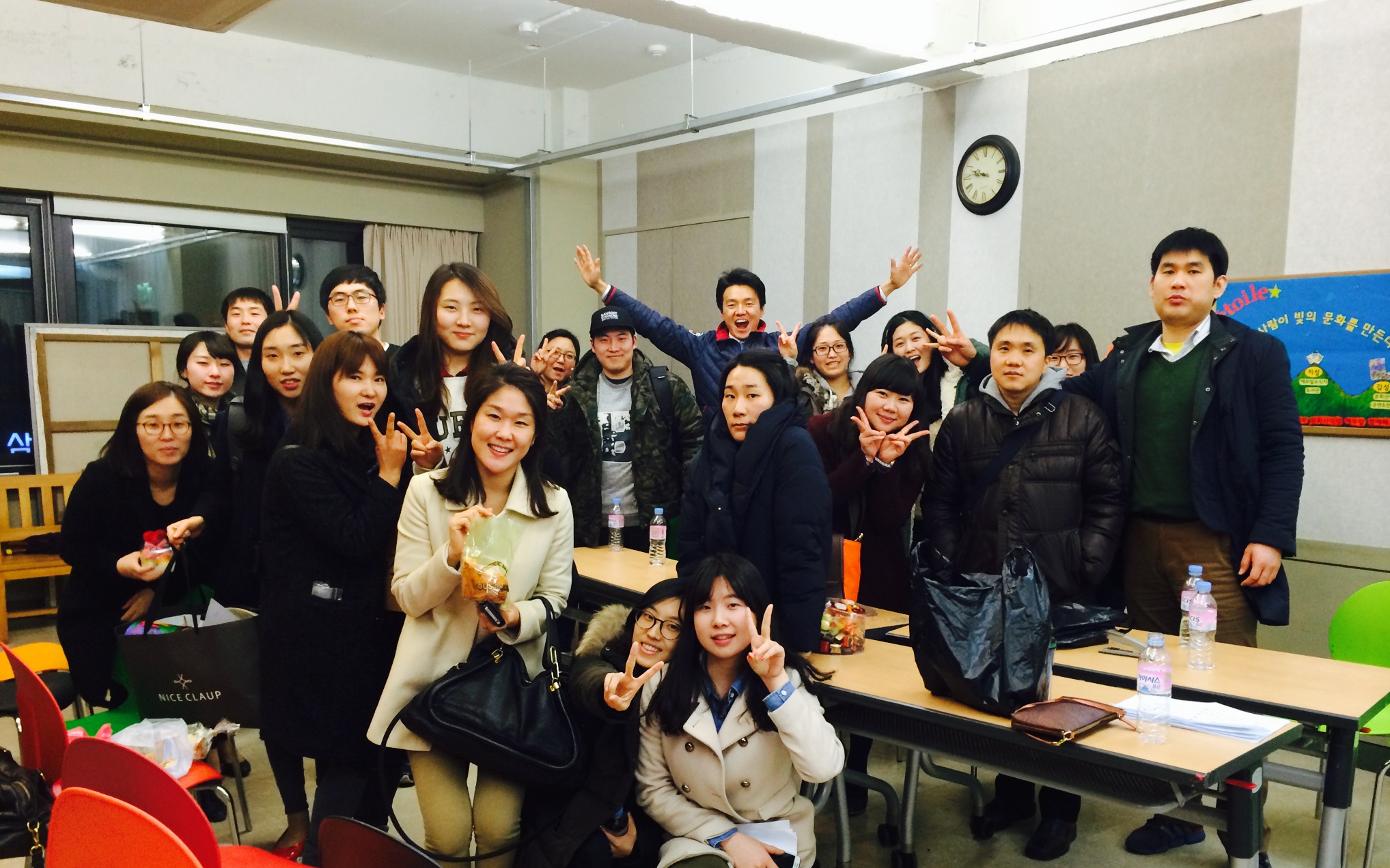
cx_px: 697
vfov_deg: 39.3
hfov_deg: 59.7
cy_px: 521
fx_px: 1212
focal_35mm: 32
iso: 125
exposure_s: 1/30
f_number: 2.2
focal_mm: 4.12
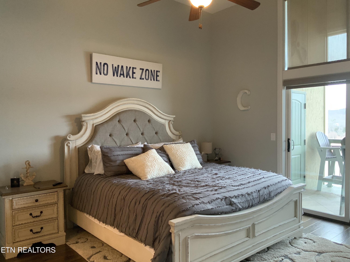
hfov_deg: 61.7
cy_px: 131
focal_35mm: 29
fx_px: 293
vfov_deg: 48.2
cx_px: 175
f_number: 1.8
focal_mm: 3
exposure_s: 1/60
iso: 200
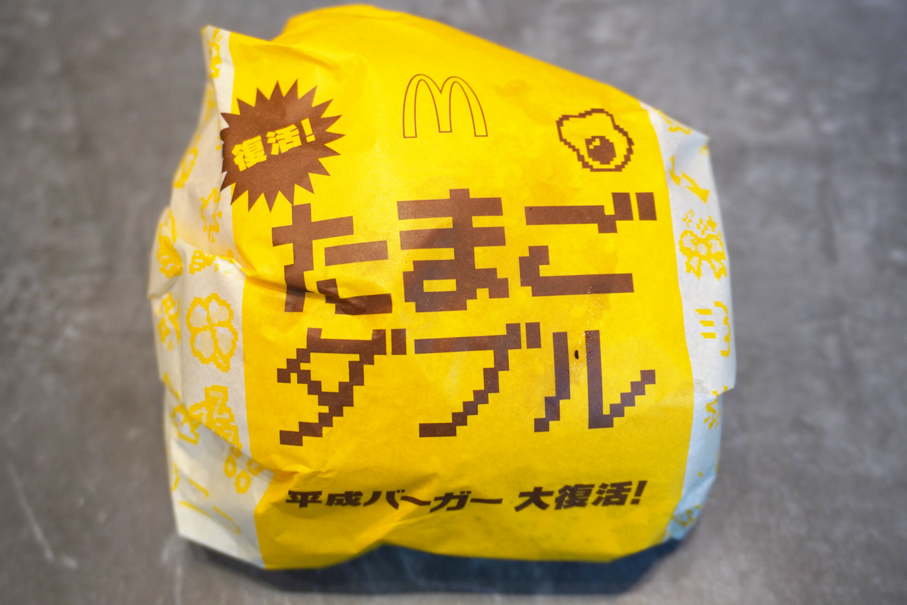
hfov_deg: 47.9
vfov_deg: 33.0
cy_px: 302
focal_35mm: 40
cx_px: 454
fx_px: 1020
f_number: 4.5
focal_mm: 27
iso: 400
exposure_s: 1/60
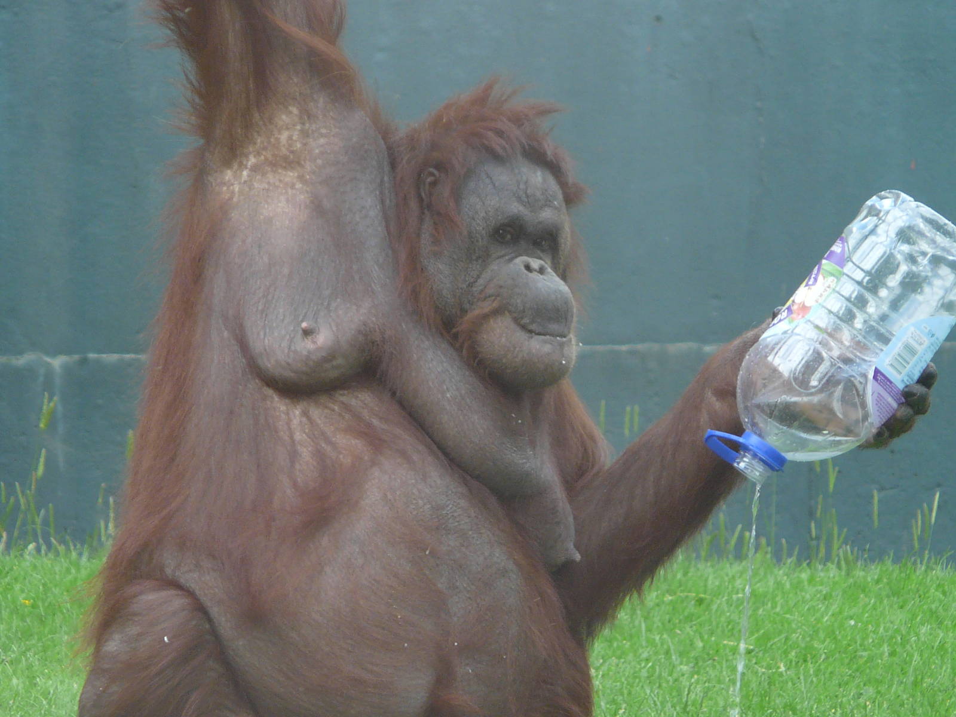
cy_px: 358
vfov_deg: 2.7
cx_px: 478
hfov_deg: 3.6
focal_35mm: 558
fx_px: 15410
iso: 100
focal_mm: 57.4
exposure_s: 1/125
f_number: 3.6
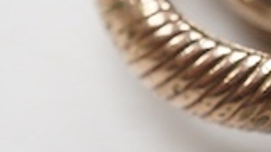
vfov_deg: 4.5
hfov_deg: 8.0
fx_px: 1894
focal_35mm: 264
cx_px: 448
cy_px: -81
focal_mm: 30
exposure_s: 1/125
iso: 1250
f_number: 11
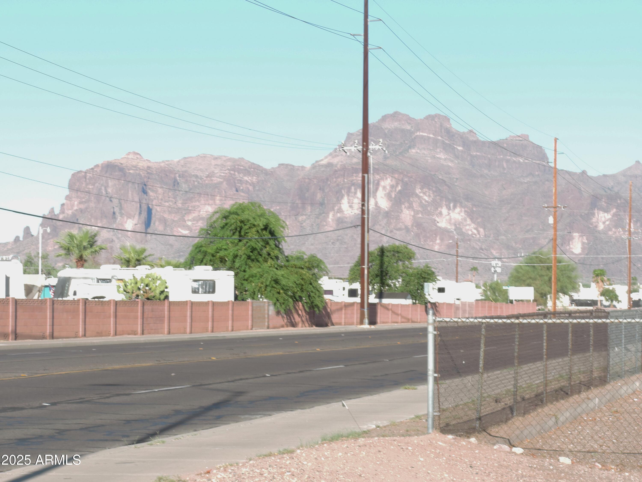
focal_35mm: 120
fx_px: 2226
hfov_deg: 16.4
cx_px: 321
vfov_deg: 12.3
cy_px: 241
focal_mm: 21.4
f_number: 7.5
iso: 80
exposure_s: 1/80
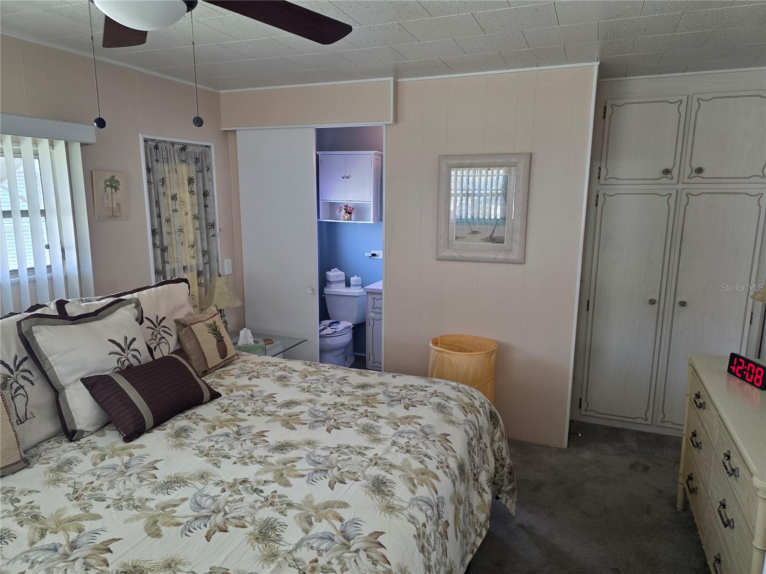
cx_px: 383
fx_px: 509
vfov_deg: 58.9
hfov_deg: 73.9
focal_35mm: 23
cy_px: 287
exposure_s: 1/120
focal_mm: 6.3
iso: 250
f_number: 1.7
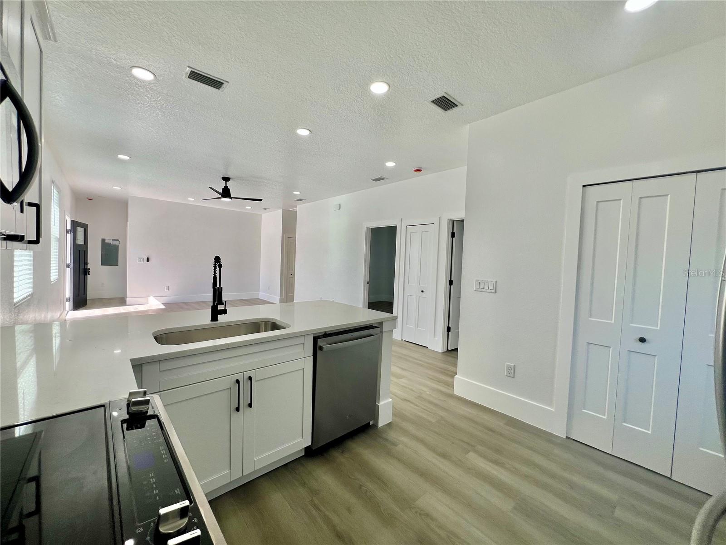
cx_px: 363
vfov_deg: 89.9
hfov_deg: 106.2
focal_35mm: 13
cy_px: 272
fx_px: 273
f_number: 1.8
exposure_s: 1/206
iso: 32
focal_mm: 1.57
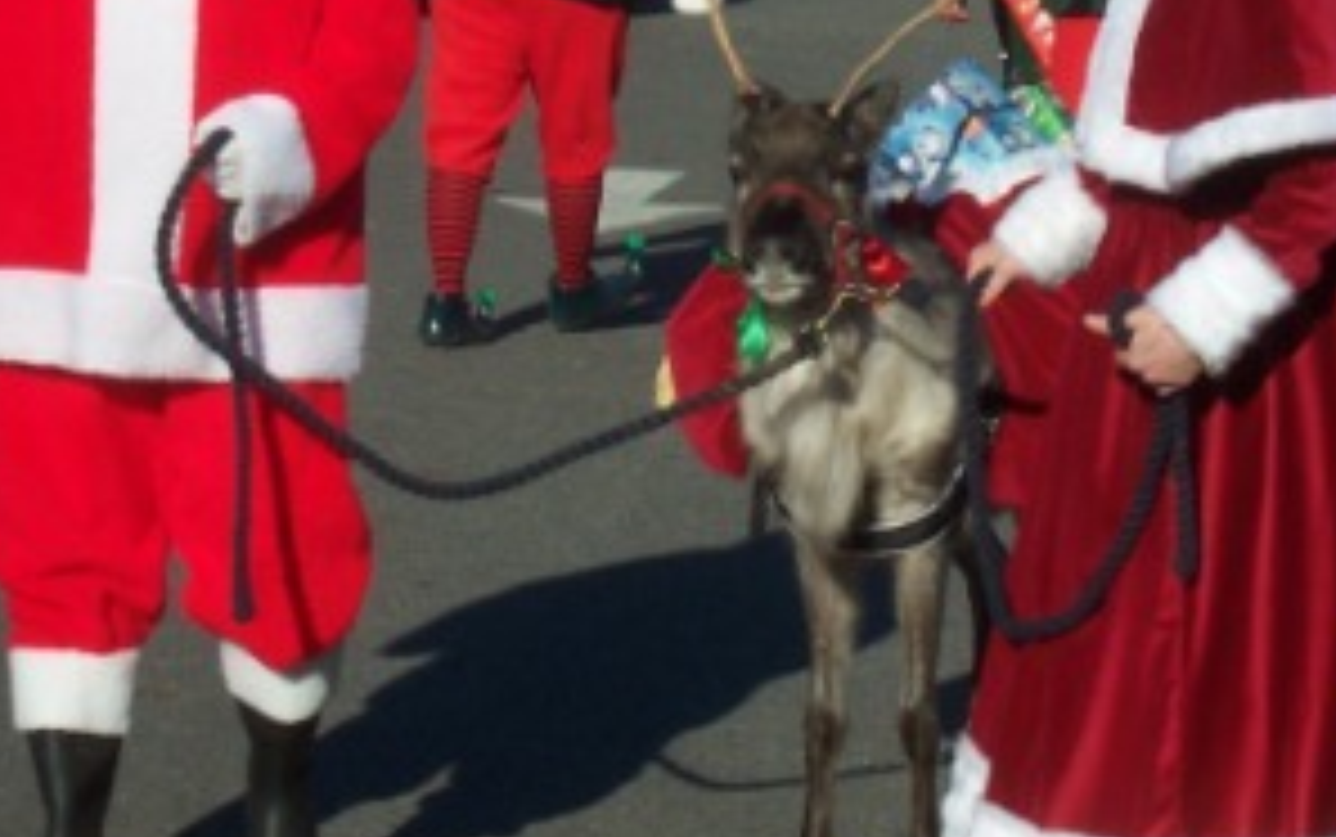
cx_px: 900
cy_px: 140
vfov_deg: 5.7
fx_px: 8379
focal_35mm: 230
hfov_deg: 9.1
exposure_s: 1/250
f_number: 9.5
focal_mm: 22.4
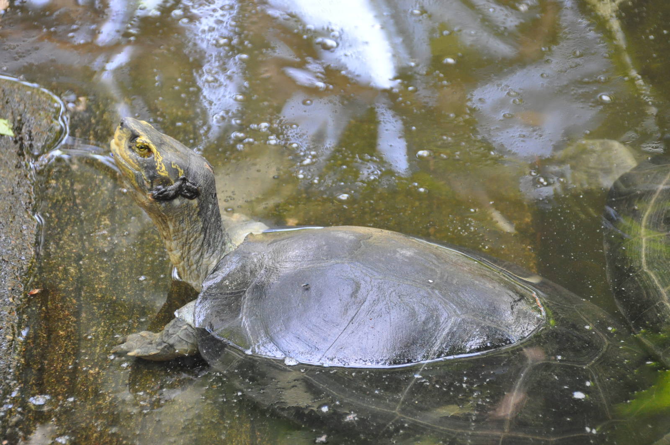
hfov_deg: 6.3
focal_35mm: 330
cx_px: 335
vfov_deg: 4.2
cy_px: 222
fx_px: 6135
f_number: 5.6
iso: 1600
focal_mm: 220
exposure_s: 1/80
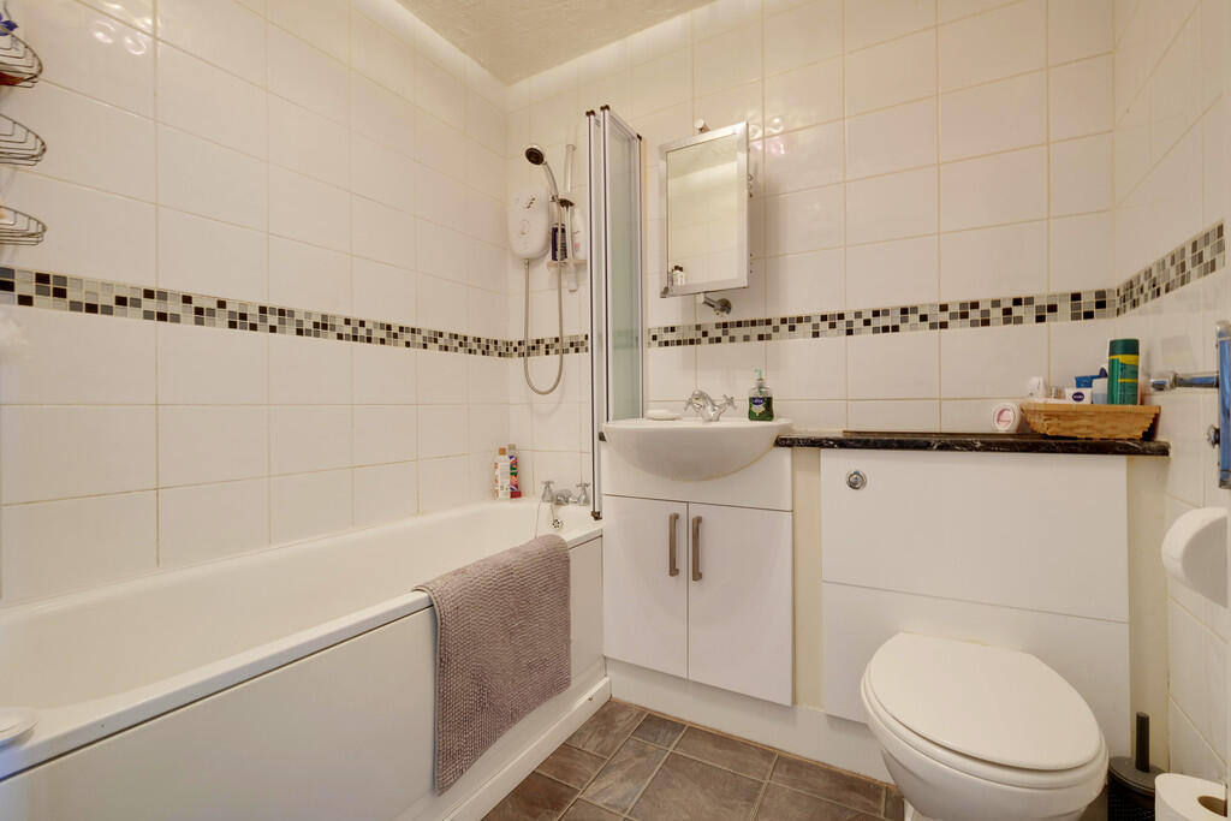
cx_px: 616
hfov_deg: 100.4
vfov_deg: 77.3
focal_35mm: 15
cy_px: 410
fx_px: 513
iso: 400
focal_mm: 10
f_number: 9
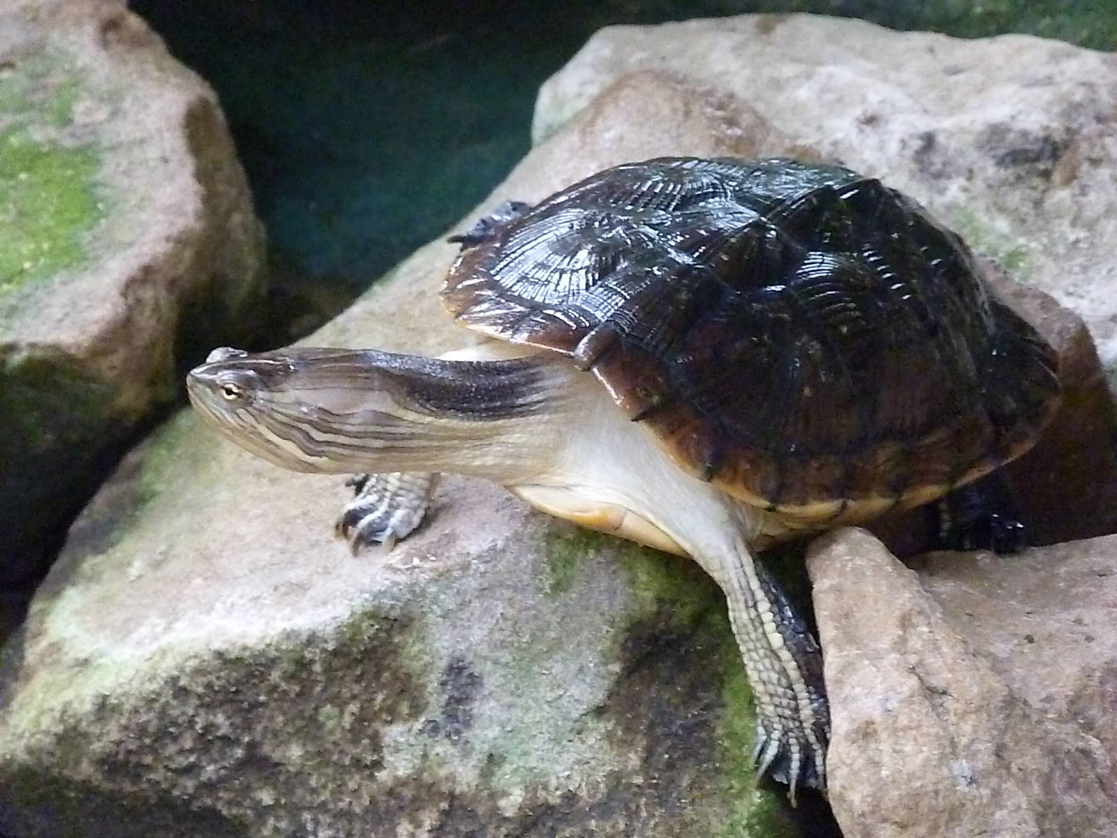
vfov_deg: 4.5
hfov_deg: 6.0
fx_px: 10713
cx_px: 558
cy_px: 419
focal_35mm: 332
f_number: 4.1
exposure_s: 1/80
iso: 3200
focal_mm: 59.7
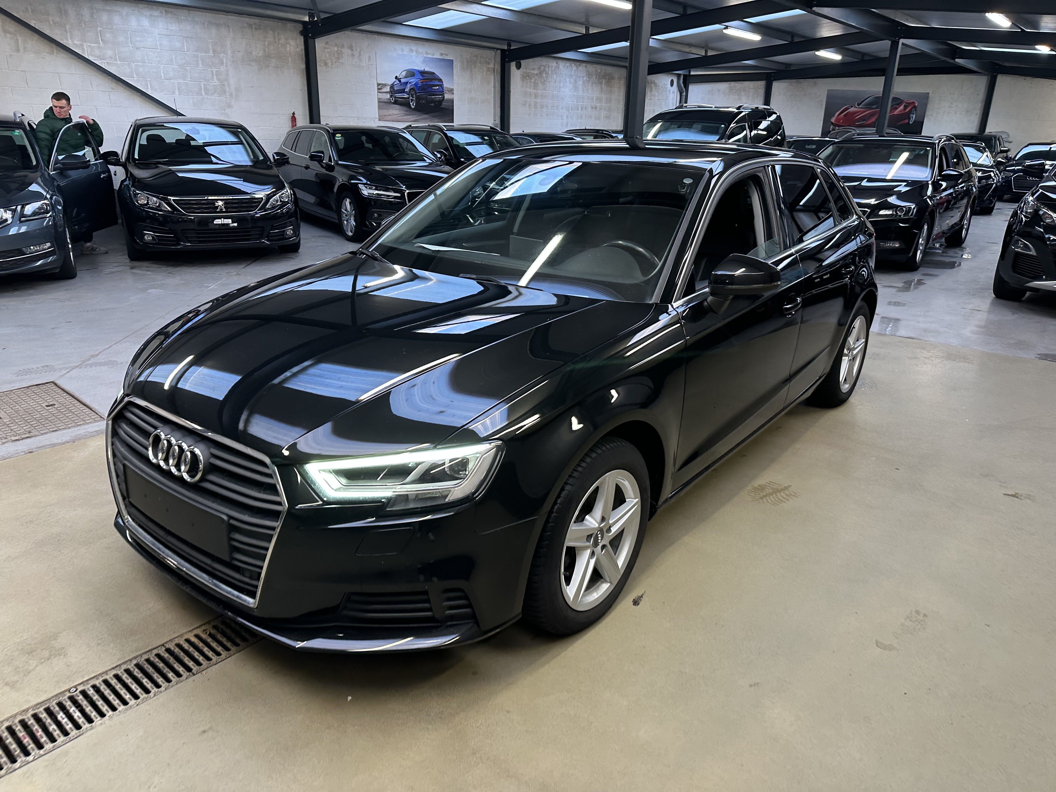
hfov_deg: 71.6
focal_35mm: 24
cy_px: 396
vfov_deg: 56.8
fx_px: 732
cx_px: 528
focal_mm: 6.86
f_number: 1.78
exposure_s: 1/50
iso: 125
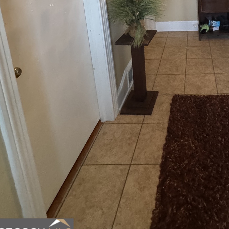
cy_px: -15
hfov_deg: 52.7
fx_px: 210
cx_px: 190
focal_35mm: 28
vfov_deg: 45.3
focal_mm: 2.22
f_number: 2.2
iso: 800
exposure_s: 1/60
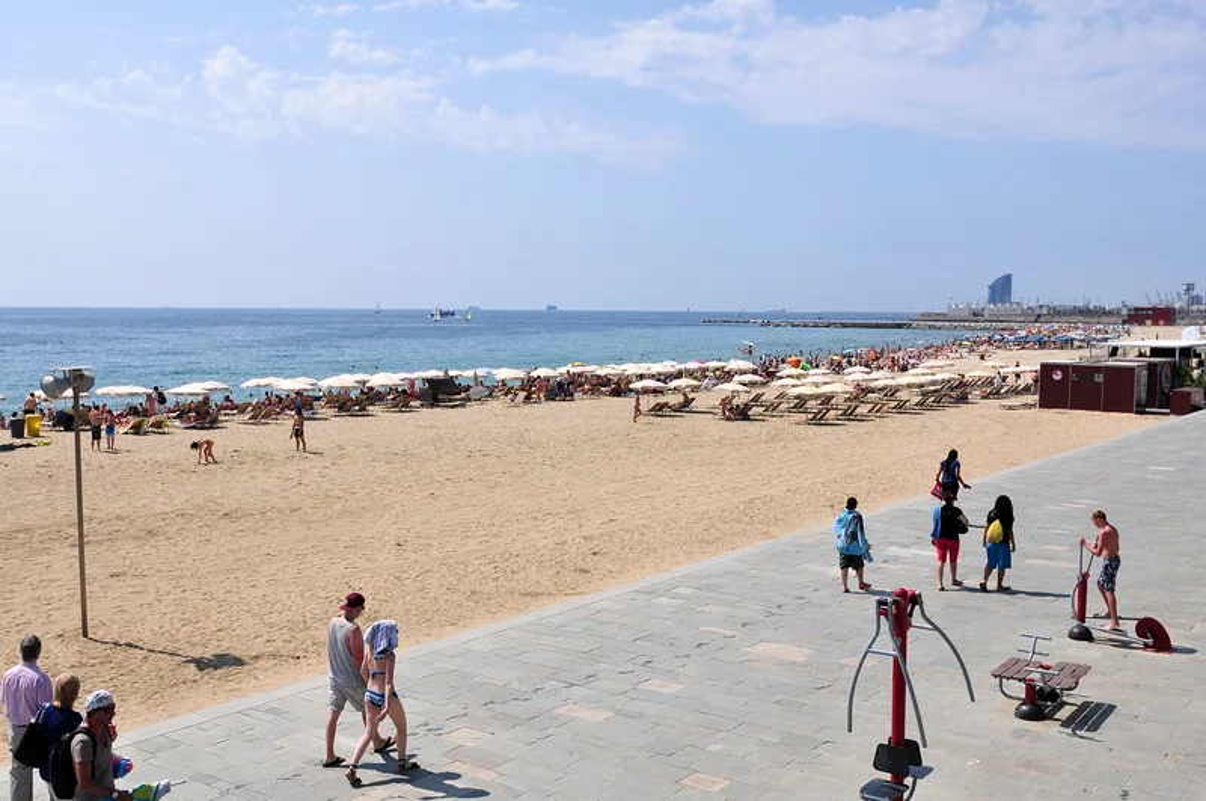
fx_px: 1204
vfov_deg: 36.8
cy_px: 400
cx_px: 603
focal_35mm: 36
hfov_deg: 53.2
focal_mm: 24
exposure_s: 1/400
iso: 200
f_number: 11
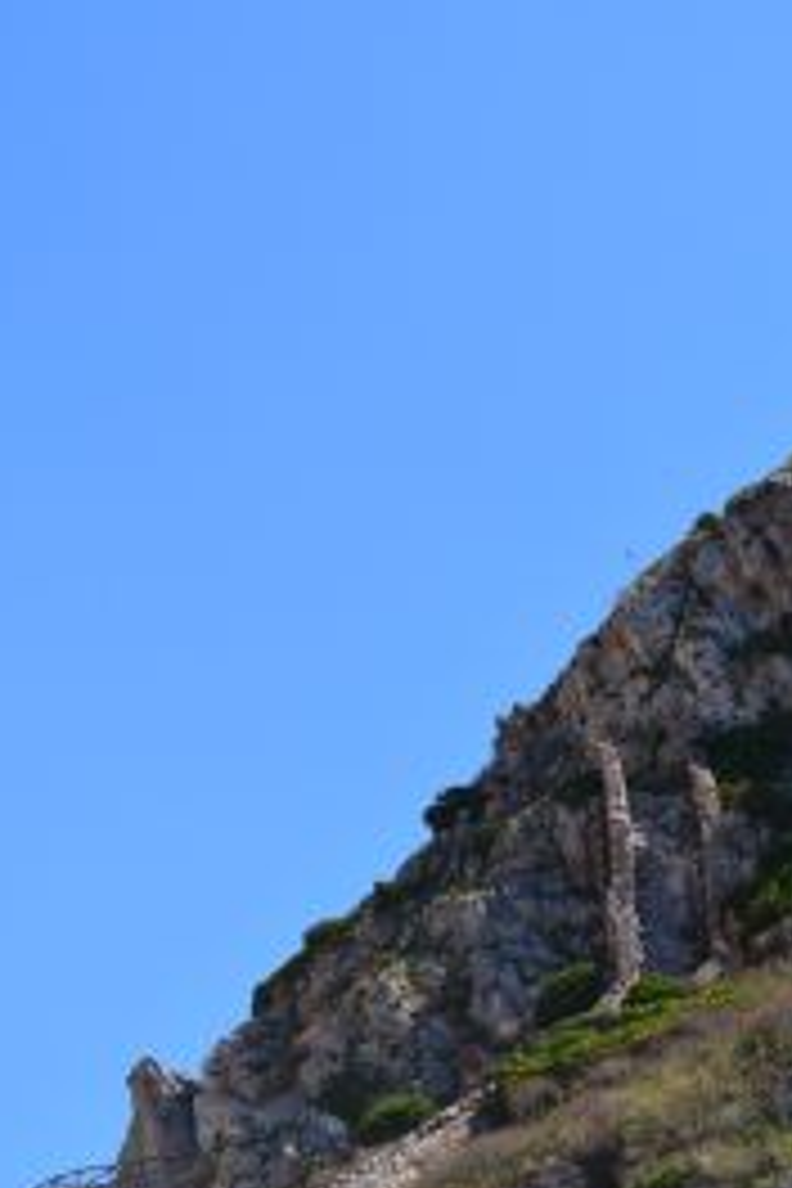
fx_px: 4648
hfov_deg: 9.7
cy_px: 544
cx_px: 400
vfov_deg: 14.6
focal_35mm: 141
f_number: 11
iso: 400
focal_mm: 55
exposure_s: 1/500
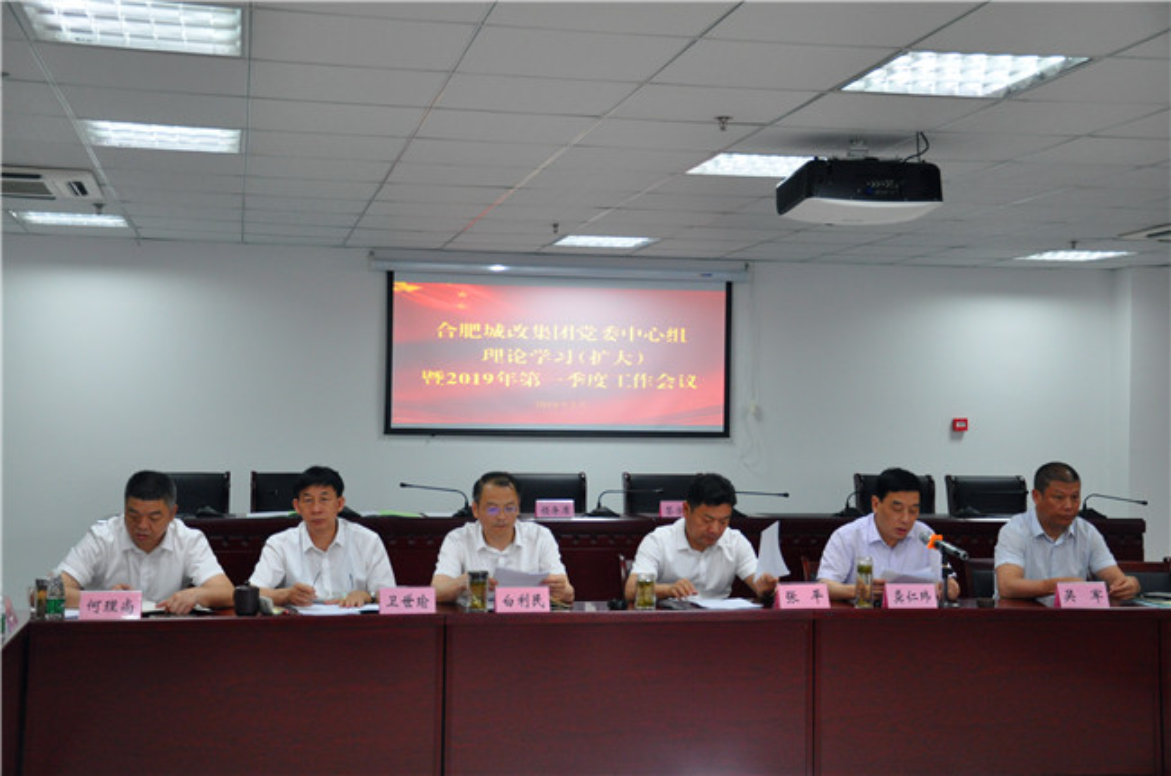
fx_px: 1656
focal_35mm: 51
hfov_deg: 38.9
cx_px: 586
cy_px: 388
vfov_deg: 26.4
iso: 1250
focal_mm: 34
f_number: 5
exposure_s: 1/100
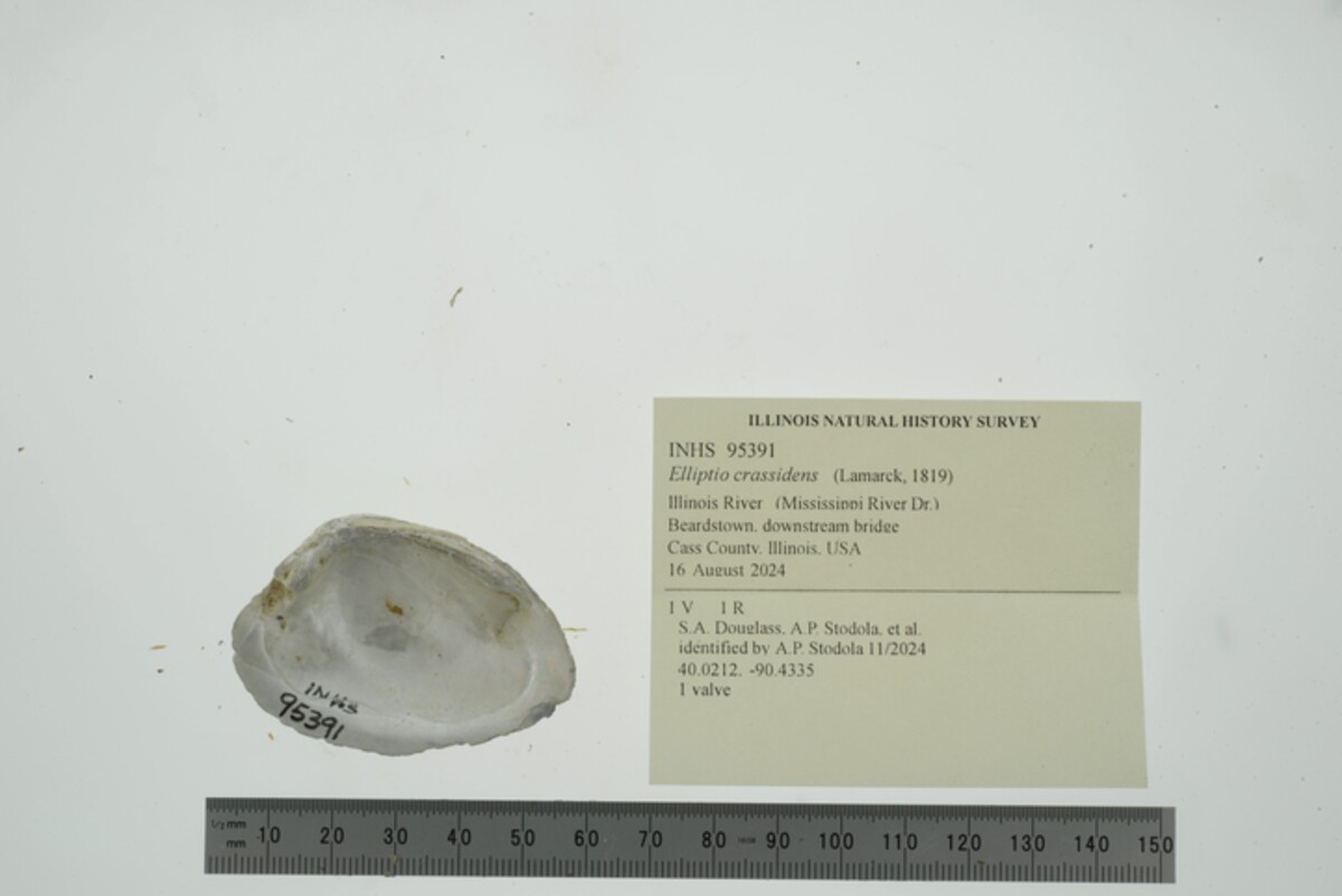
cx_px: 671
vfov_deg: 22.6
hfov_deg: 33.4
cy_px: 448
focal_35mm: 60
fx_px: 2237
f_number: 32
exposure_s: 1/13
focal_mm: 60
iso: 100
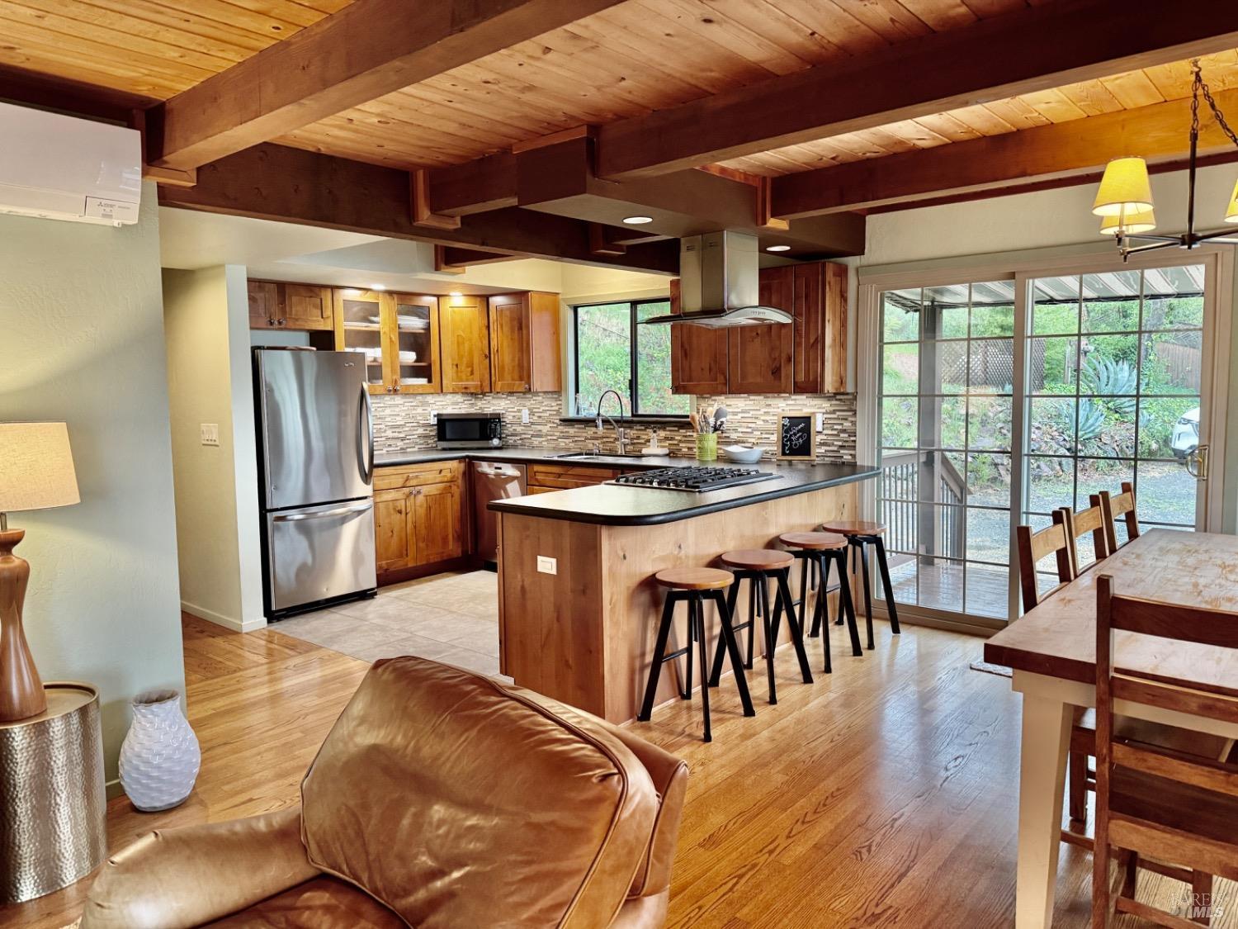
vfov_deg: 56.8
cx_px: 619
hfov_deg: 71.6
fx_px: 858
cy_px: 464
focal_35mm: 24
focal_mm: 6.76
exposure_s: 1/60
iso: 320
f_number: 1.78
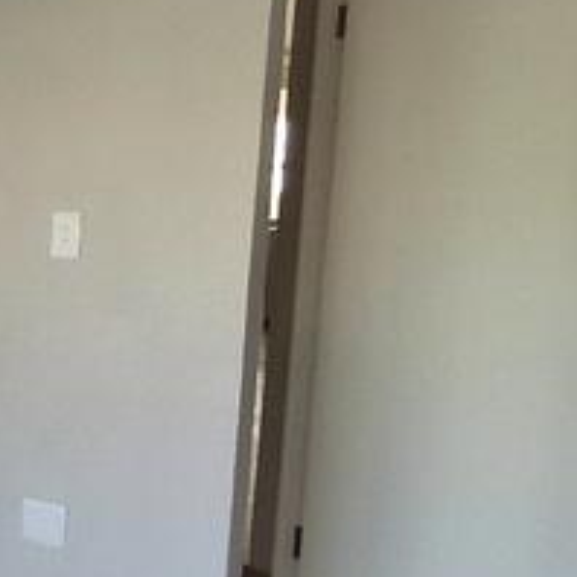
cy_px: 321
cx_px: -443
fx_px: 1075
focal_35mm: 57
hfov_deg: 21.1
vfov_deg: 30.0
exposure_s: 1/120
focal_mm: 1.64
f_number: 2.2
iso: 40
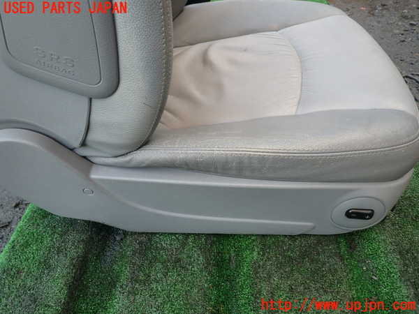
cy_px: 157
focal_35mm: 25
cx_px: 210
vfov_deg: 54.9
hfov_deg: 69.4
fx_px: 303
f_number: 2
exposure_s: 1/60
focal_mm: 4.5
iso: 125
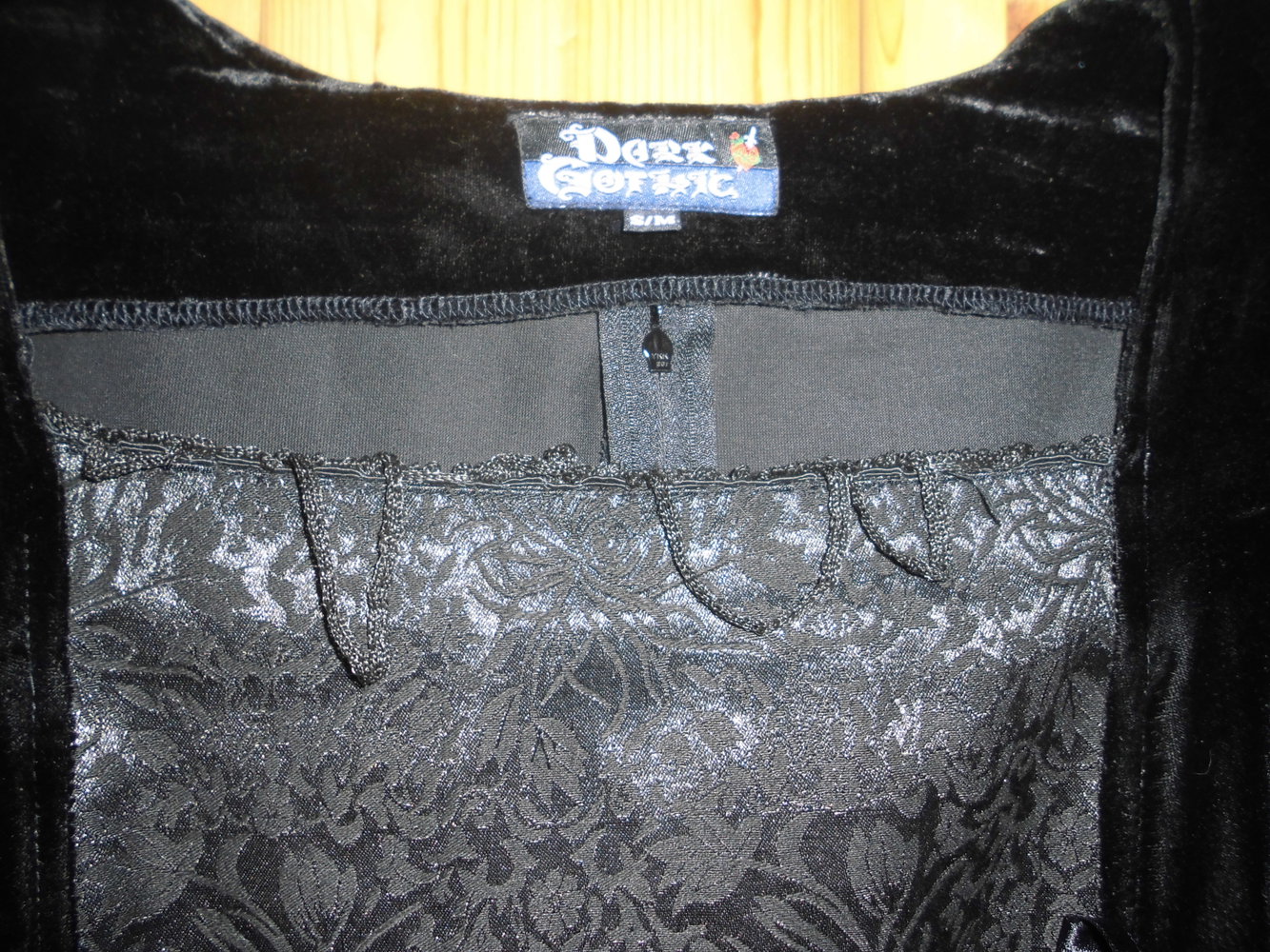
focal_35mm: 26
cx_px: 635
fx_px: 954
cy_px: 476
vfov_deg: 53.1
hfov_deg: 67.3
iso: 100
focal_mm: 4.6
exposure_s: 1/60
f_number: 3.2
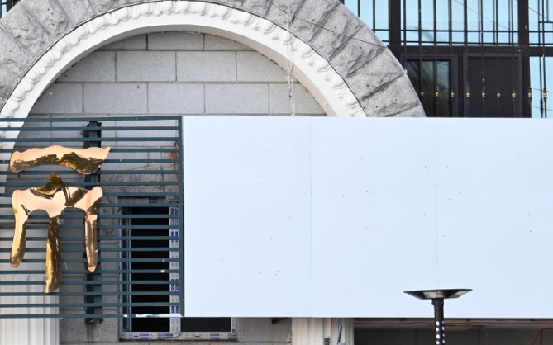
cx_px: -131
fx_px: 4189
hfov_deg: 7.5
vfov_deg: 4.7
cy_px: 325
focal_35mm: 278
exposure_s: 1/160
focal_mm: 95
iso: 250
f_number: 6.3
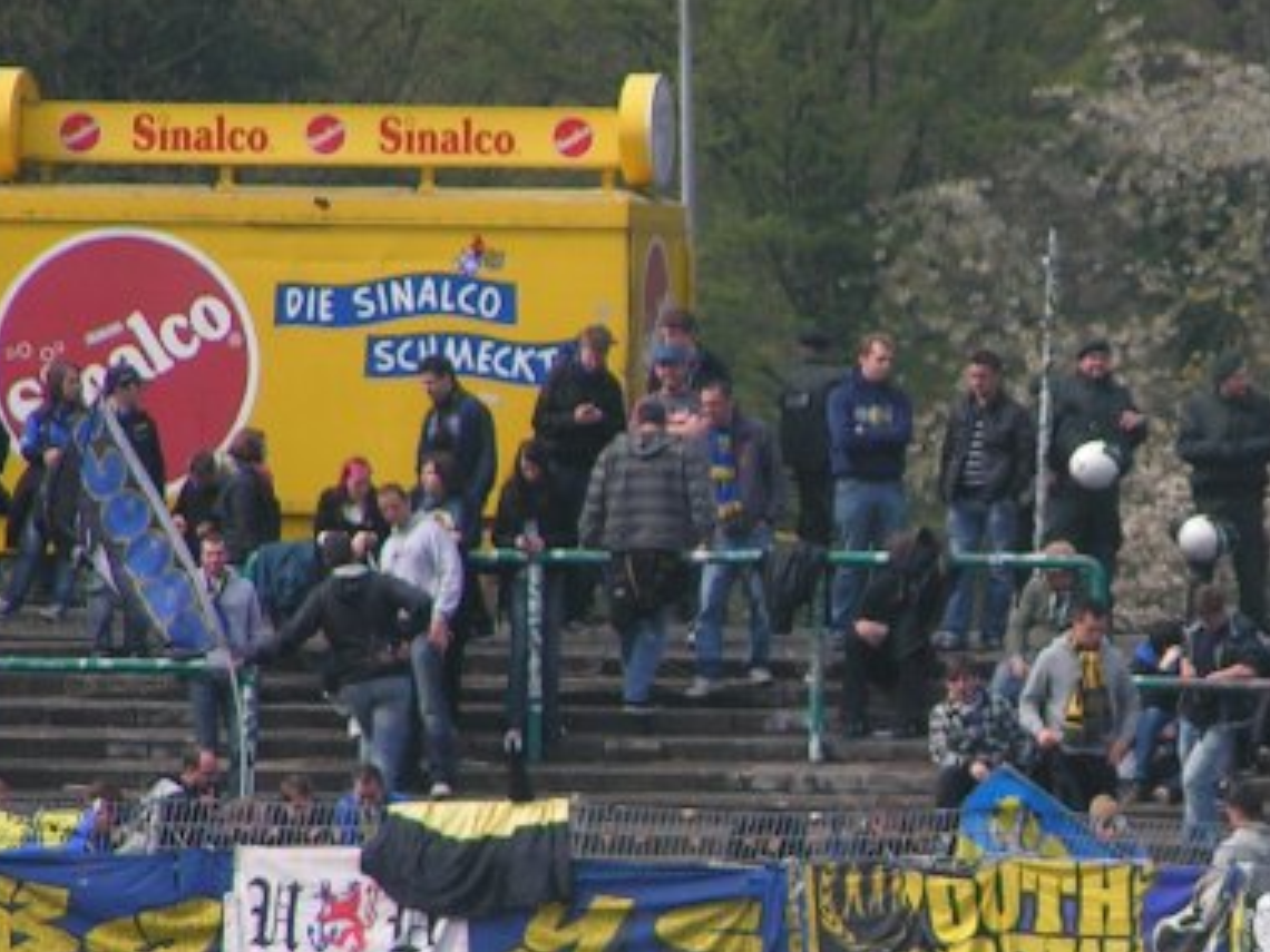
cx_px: 1083
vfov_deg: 2.1
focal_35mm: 715
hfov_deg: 2.8
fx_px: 26232
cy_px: 621
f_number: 3.5
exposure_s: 1/800
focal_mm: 52
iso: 50
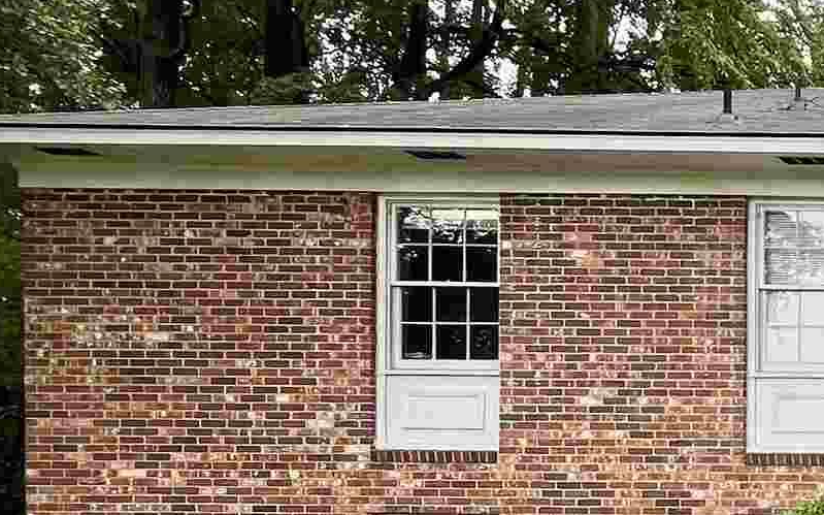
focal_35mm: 53
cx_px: 1324
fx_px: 1190
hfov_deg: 25.3
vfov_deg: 23.0
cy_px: 568
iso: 32
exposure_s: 1/130
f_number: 1.8
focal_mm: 1.57
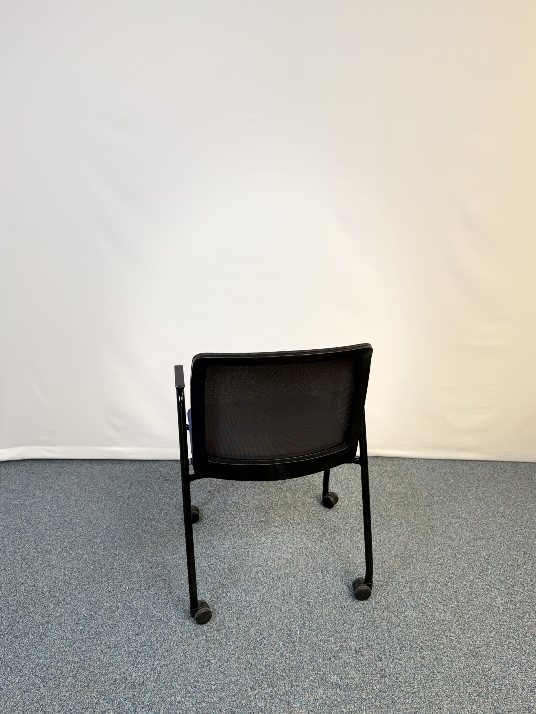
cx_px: 270
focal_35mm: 27
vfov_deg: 65.3
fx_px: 557
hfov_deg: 51.4
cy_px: 361
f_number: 1.6
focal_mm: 5.96
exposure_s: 1/121
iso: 64
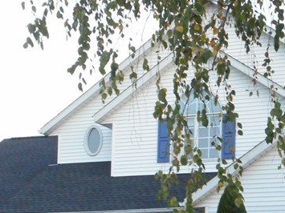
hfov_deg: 20.0
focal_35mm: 98
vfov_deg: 14.6
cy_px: 256
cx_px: 185
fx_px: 807
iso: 400
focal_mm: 6
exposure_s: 1/25
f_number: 4.2
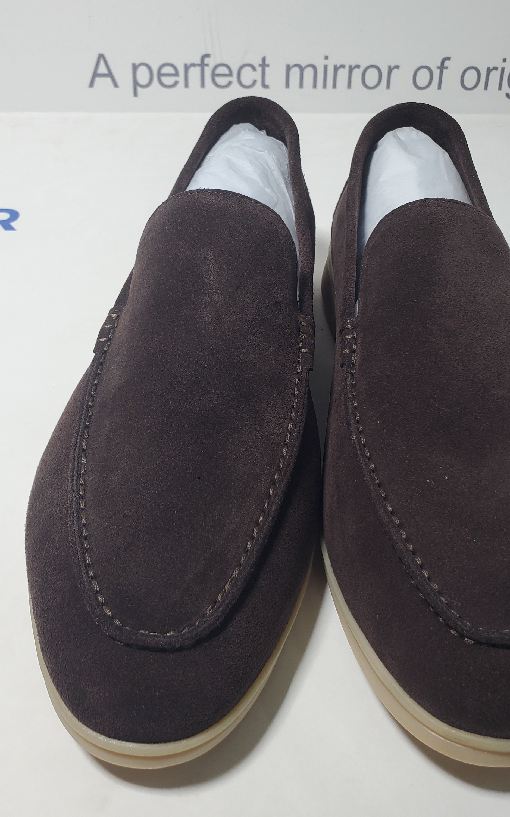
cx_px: 305
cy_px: 410
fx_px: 823
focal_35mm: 37
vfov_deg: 52.7
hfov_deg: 34.3
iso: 50
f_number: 2.4
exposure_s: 1/160
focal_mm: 4.3
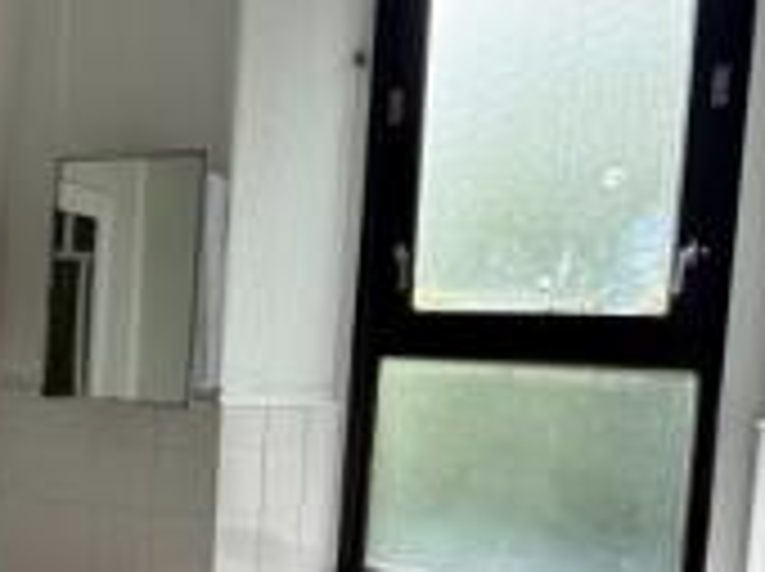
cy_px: 408
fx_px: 1059
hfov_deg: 36.3
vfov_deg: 29.8
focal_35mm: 48
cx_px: 25
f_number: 2.2
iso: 100
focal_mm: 2.22
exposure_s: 1/99
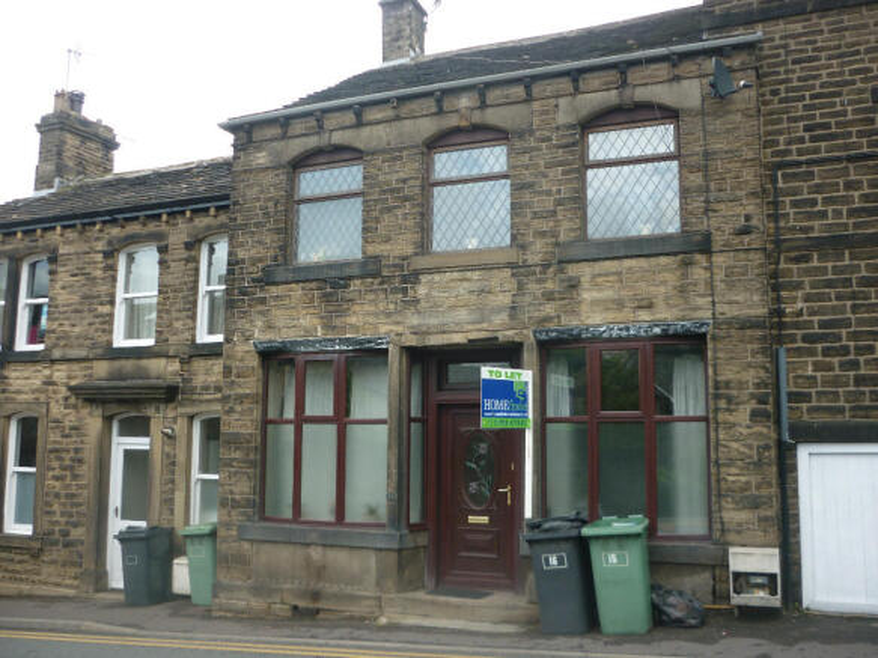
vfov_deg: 42.9
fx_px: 837
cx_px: 439
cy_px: 329
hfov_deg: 55.4
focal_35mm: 33
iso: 80
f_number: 2.8
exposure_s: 1/250
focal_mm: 5.5
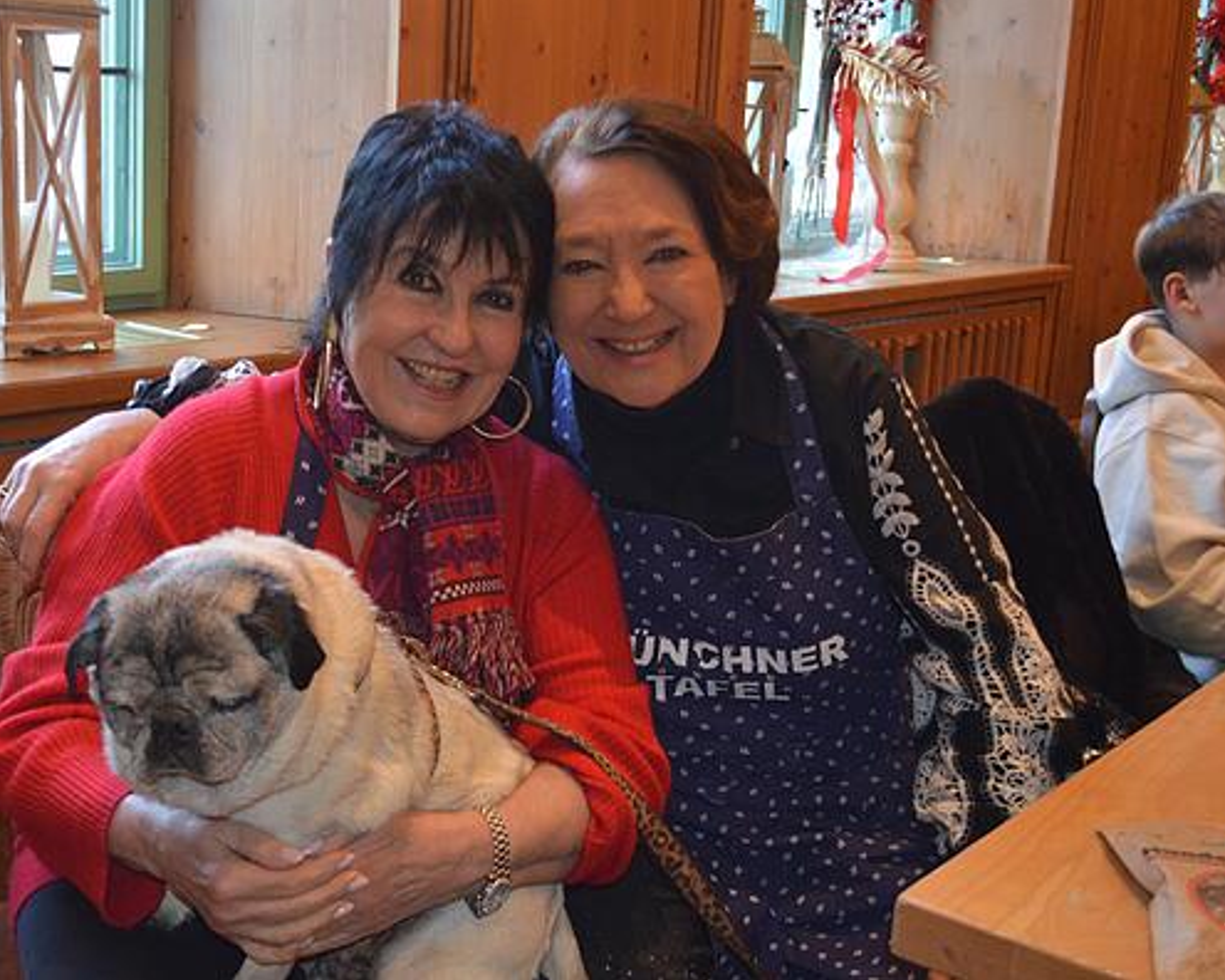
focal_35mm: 45
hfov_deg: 40.9
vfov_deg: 33.4
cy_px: 481
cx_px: 474
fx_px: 1631
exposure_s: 1/60
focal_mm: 26
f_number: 4.2
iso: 1000
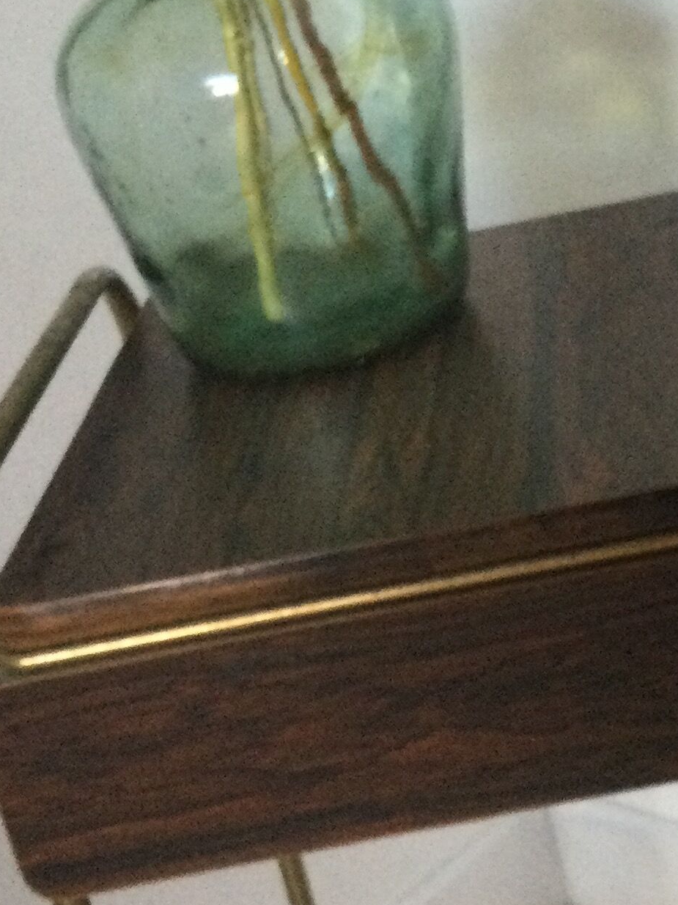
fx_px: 2142
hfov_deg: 17.6
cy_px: 382
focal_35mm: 82
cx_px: 647
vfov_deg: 23.8
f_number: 2.4
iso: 200
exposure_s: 1/33
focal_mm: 3.3
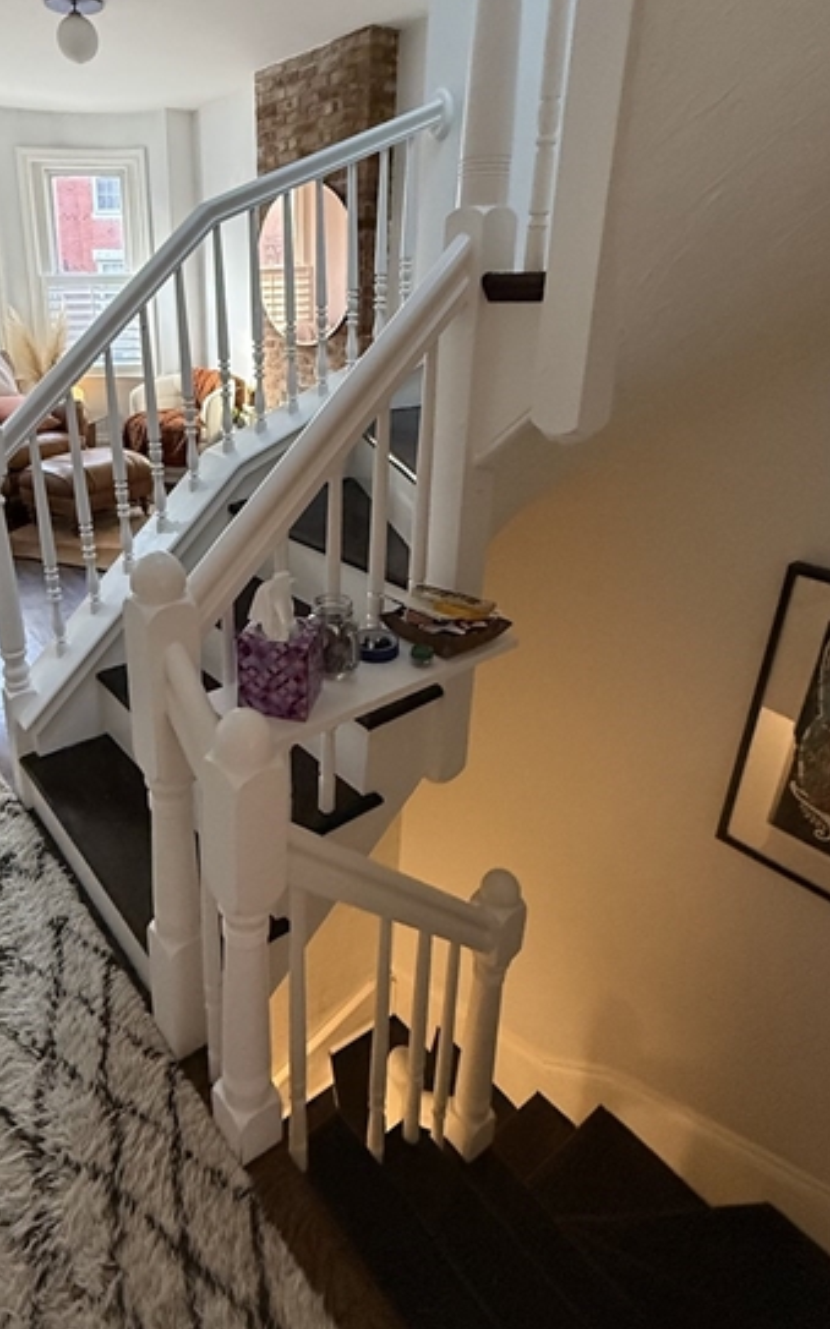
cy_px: 565
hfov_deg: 55.8
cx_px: 264
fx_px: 761
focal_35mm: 21
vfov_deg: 81.8
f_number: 2.2
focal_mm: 2.22
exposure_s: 1/120
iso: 640
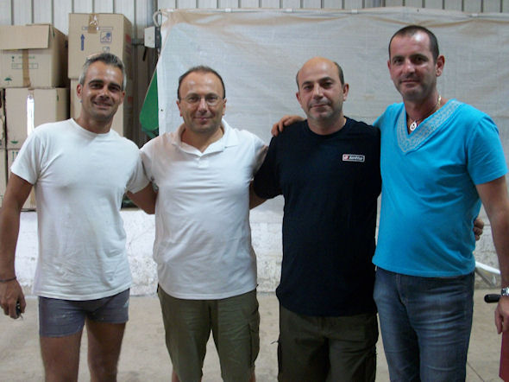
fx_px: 514
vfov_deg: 40.7
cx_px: 254
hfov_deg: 52.6
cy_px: 191
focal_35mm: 35
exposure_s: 1/8
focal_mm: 6.3
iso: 218
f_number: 3.1
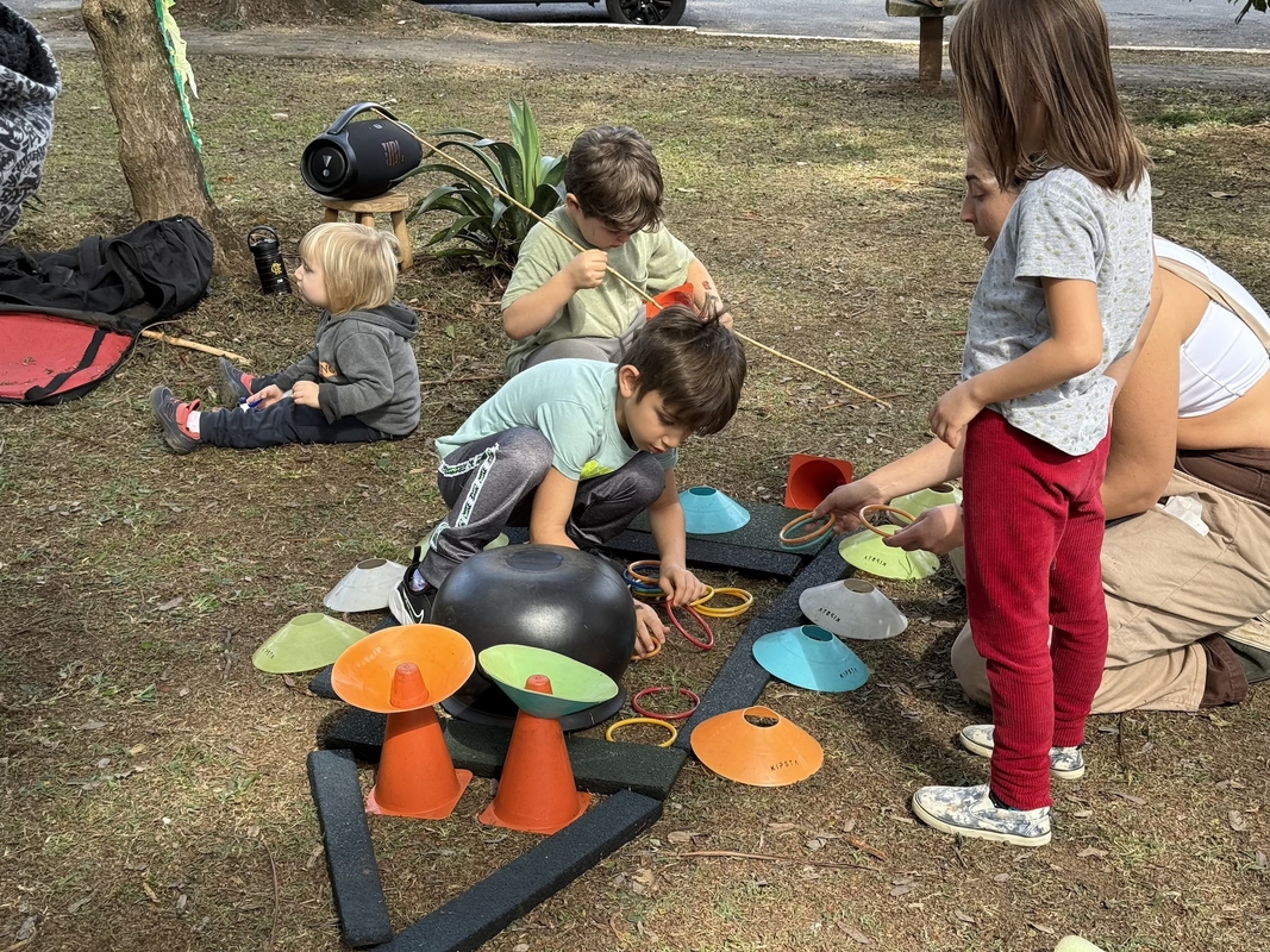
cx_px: 635
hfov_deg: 39.7
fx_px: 1761
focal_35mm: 48
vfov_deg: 30.3
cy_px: 476
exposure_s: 1/301
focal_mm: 6.76
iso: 80
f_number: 1.78
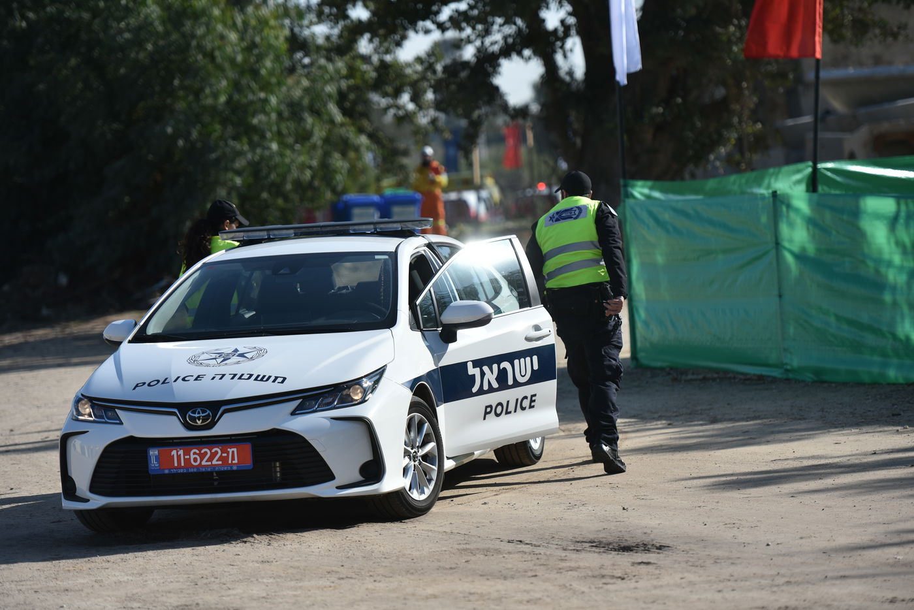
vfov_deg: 9.5
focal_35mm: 145
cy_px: 305
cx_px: 457
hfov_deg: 14.2
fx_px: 3682
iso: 125
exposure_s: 1/3200
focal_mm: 145
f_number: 2.8
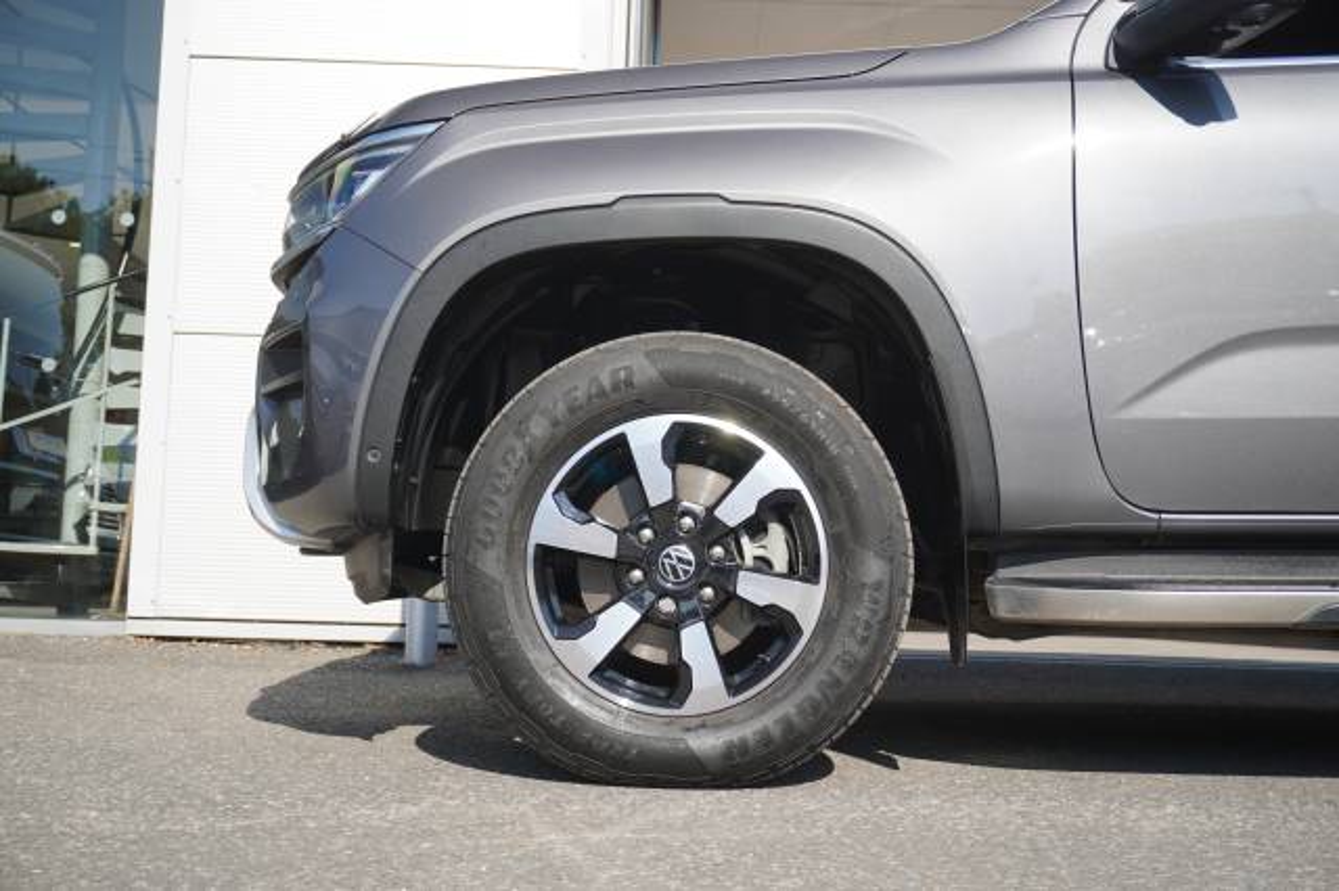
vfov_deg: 33.0
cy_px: 446
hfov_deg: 47.9
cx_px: 670
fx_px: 1506
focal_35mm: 40
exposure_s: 1/200
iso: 100
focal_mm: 27
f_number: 5
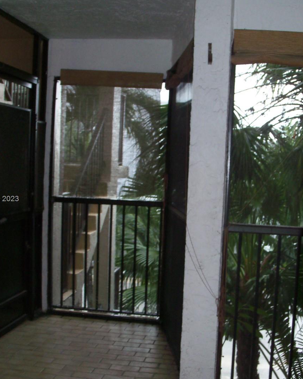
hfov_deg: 29.6
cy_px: 199
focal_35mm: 51
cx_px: 189
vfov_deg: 36.7
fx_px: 572
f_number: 3
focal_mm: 6.3
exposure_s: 1/30
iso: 100
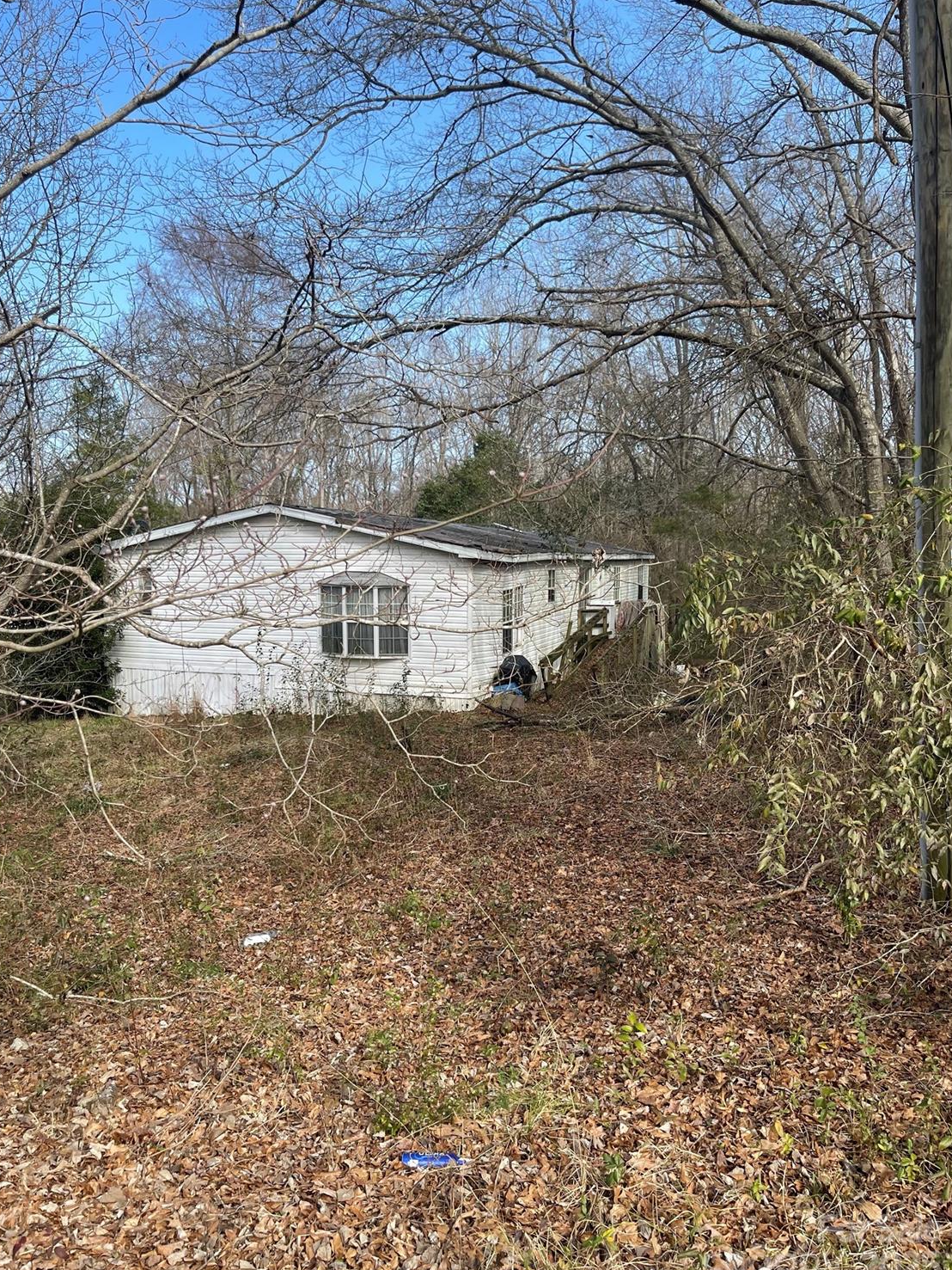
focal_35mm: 26
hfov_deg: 53.1
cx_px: 482
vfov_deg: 67.3
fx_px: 953
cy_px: 645
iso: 32
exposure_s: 1/1200
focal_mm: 5.1
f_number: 1.6
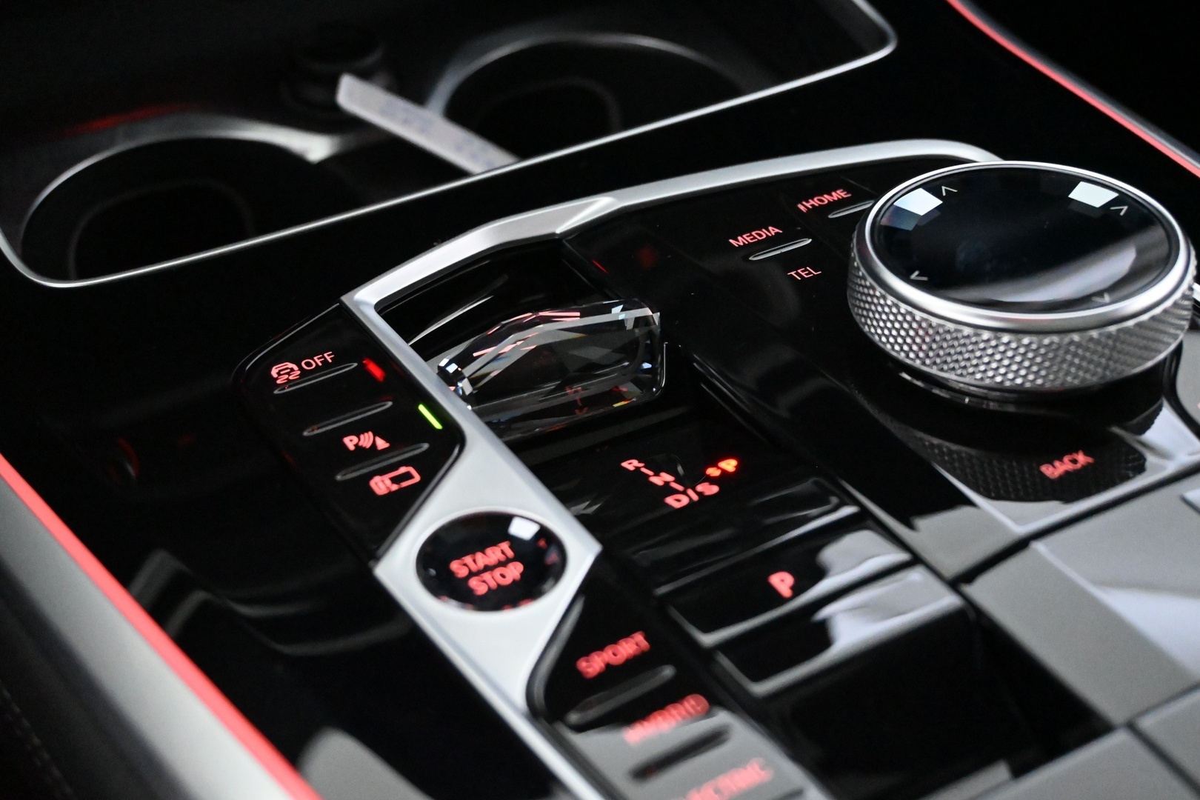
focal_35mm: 54
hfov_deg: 36.9
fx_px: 1800
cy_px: 400
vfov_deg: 25.1
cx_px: 600
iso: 12800
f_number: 5.3
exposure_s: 1/60
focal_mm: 36
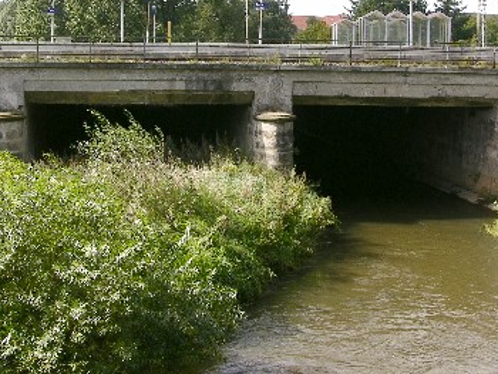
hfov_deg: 31.2
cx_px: 248
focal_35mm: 62
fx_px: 893
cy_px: 107
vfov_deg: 23.5
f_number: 7.1
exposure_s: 1/72.9
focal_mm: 8.9
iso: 50
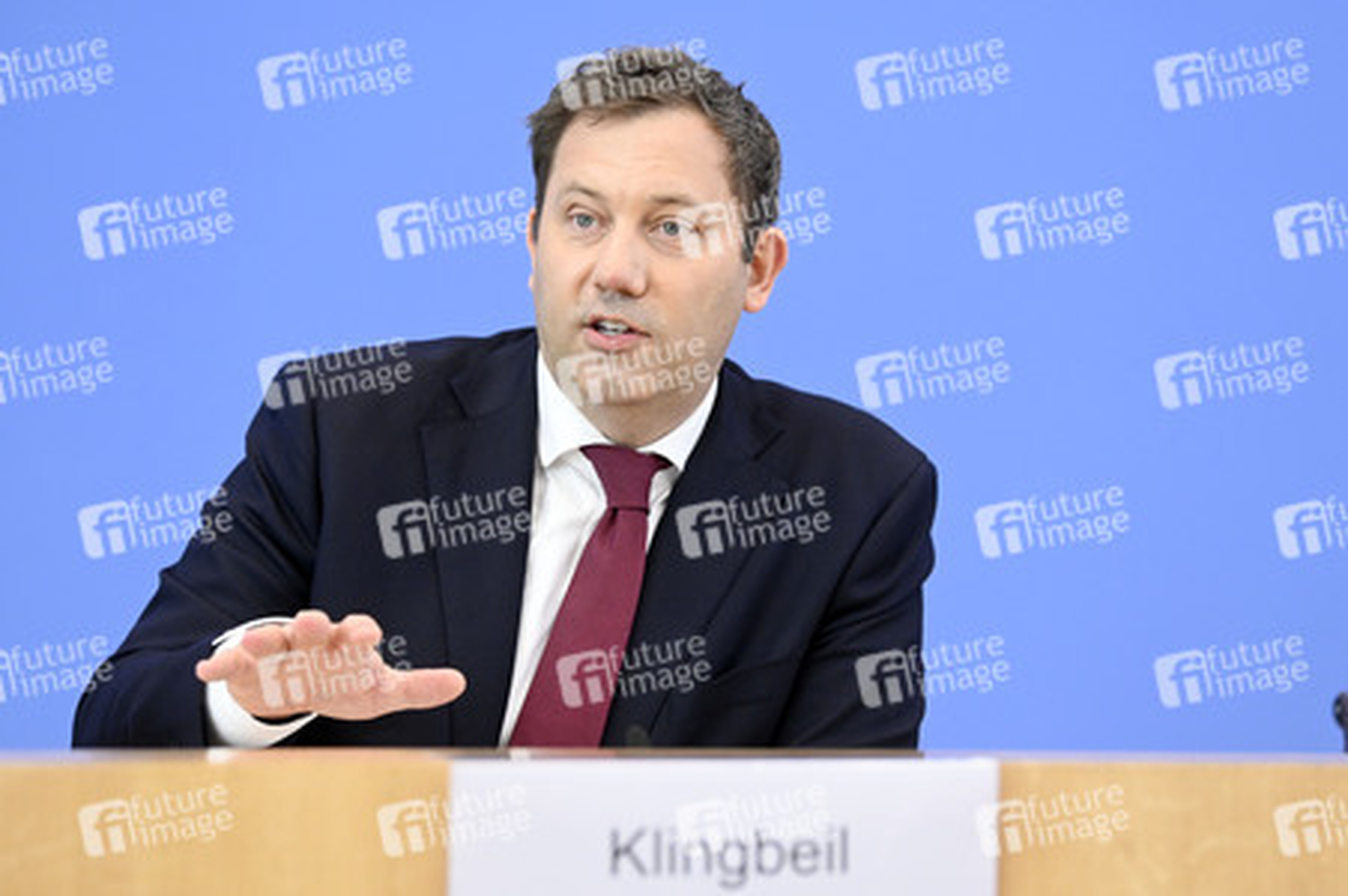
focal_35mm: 95
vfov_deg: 14.4
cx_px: 674
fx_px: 3555
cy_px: 448
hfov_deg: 21.5
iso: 4000
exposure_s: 1/1250
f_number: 4
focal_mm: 95
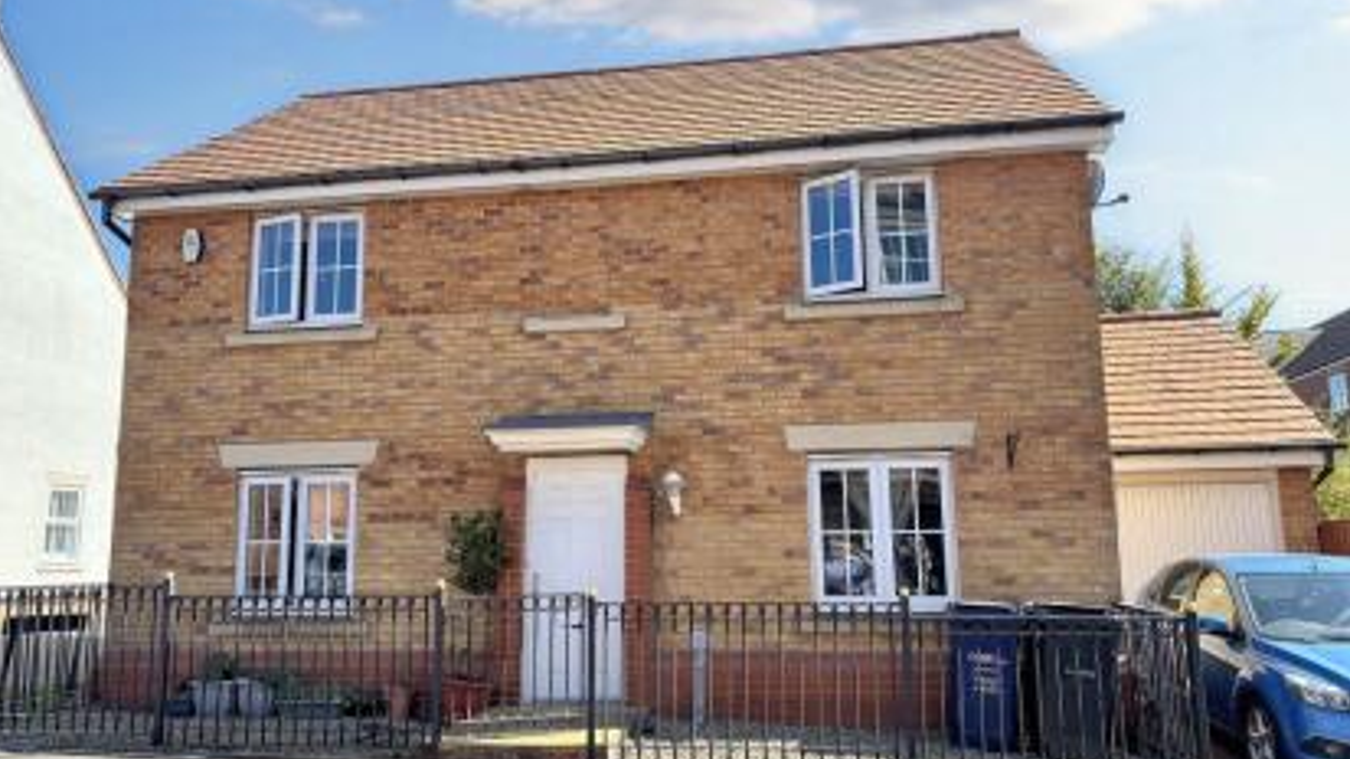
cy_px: 381
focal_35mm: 29
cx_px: 662
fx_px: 1038
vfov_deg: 40.1
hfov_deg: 66.1
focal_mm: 6
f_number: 1.6
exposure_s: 1/1311
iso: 50
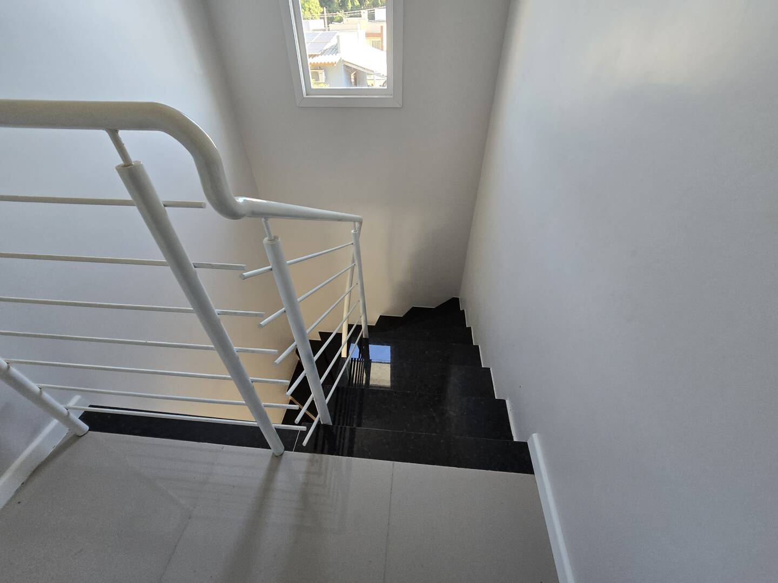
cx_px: 389
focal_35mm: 13
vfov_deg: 89.9
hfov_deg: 106.2
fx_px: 292
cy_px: 292
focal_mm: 2.2
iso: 125
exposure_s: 1/100
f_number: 2.2
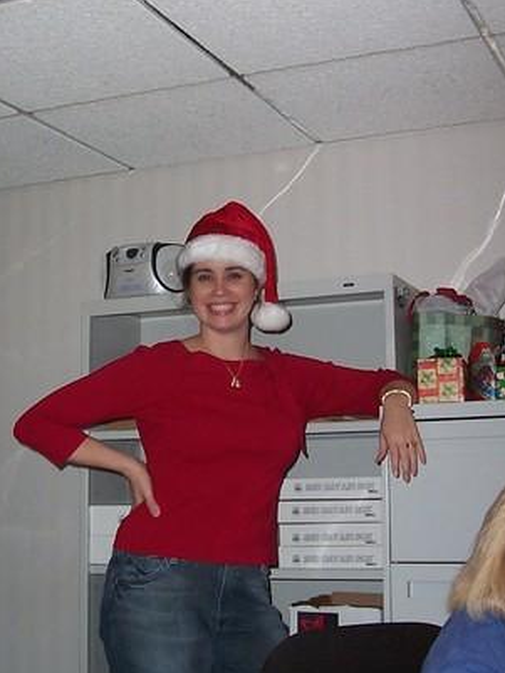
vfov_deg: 32.7
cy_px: 316
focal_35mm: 59
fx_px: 1147
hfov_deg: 24.8
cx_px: 198
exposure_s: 1/60
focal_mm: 5.6
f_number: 2.8
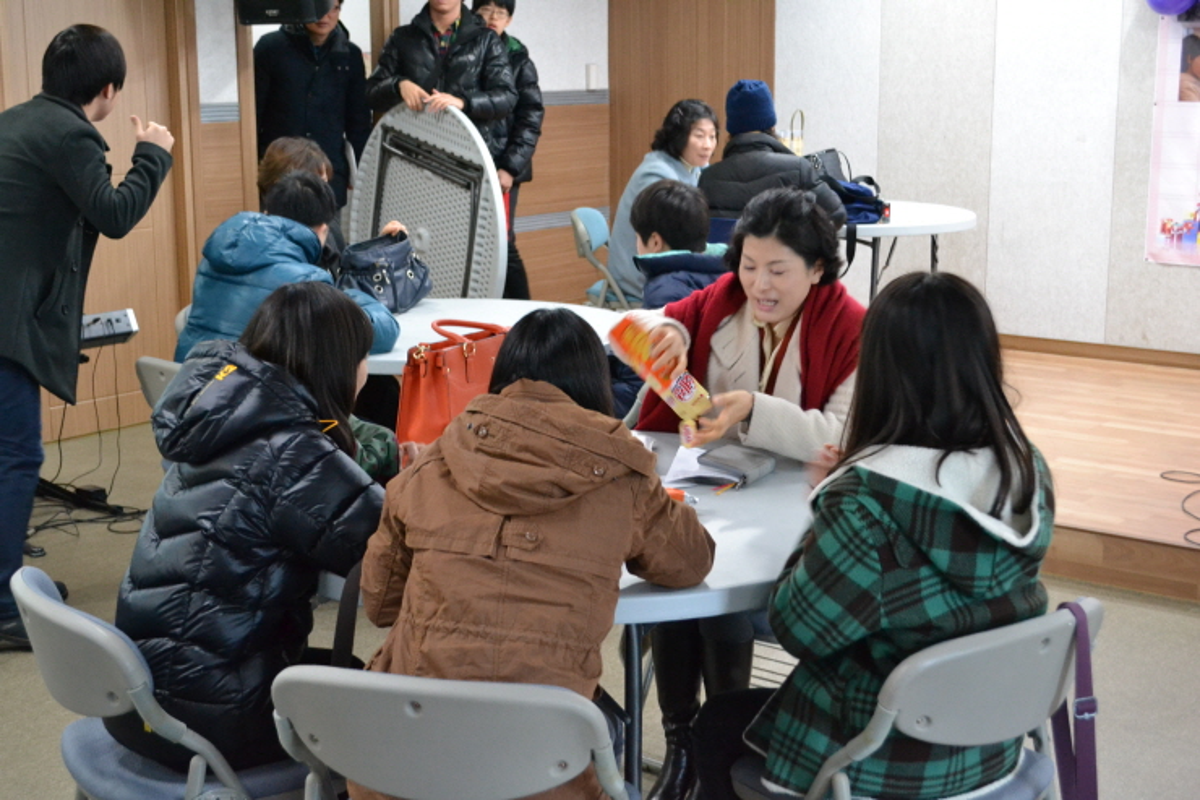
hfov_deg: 37.9
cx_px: 600
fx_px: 1749
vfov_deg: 25.7
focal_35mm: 52
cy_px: 400
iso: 2500
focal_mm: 35
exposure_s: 1/30
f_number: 5
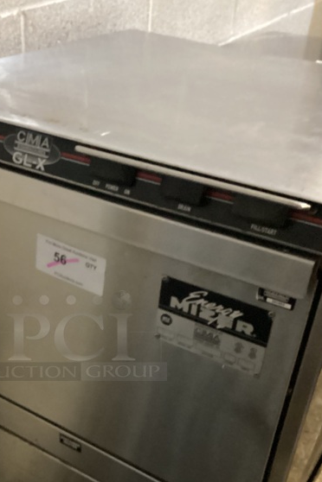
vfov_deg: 41.2
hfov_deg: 28.1
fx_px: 631
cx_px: 71
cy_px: 336
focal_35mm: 47
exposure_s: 1/15
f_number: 2.4
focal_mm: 3.3
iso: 800
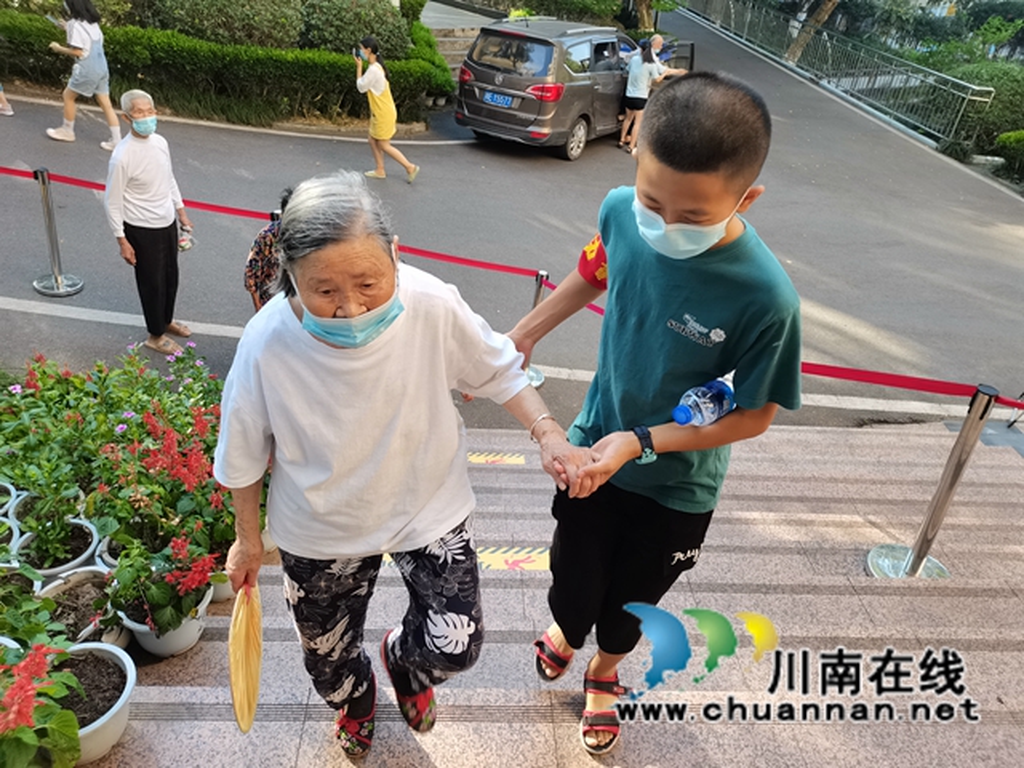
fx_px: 769
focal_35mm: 26
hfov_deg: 67.3
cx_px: 512
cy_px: 384
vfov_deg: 53.1
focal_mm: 5.58
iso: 50
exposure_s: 1/100
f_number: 1.8
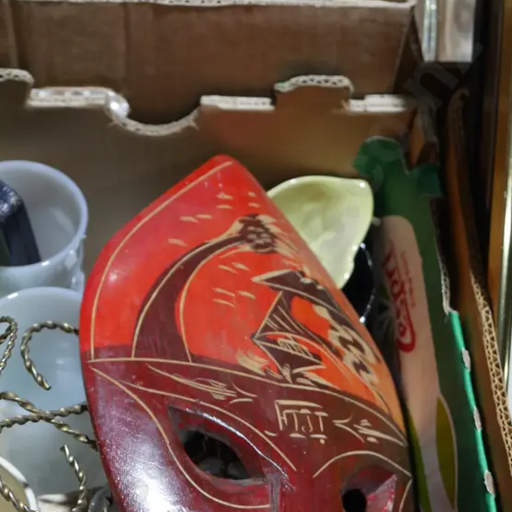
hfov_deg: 26.4
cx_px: 184
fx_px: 1088
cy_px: 411
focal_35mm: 65
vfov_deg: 26.0
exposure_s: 1/60
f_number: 4.5
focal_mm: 20
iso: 320
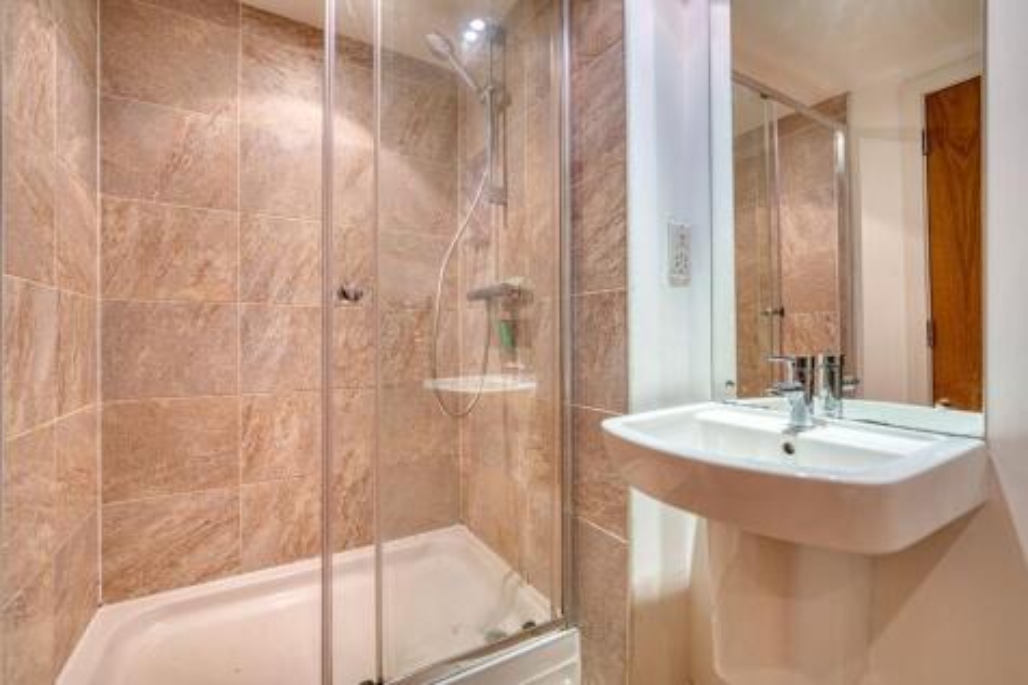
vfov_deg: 77.3
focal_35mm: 15
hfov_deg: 100.4
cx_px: 514
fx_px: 428
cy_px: 342
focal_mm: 15
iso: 100
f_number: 2.8
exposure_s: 1/25
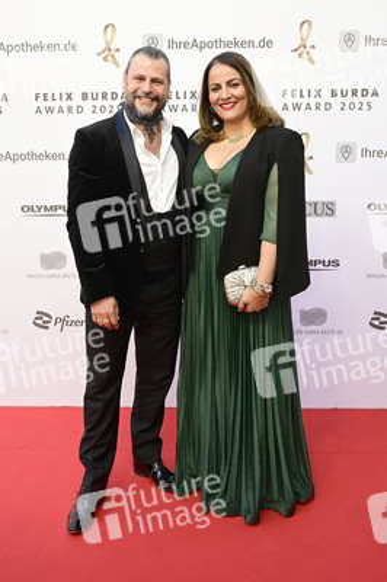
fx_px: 493
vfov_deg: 61.1
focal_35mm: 30
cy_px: 291
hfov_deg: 42.9
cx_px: 194
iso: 250
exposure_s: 1/200
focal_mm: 30.5
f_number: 5
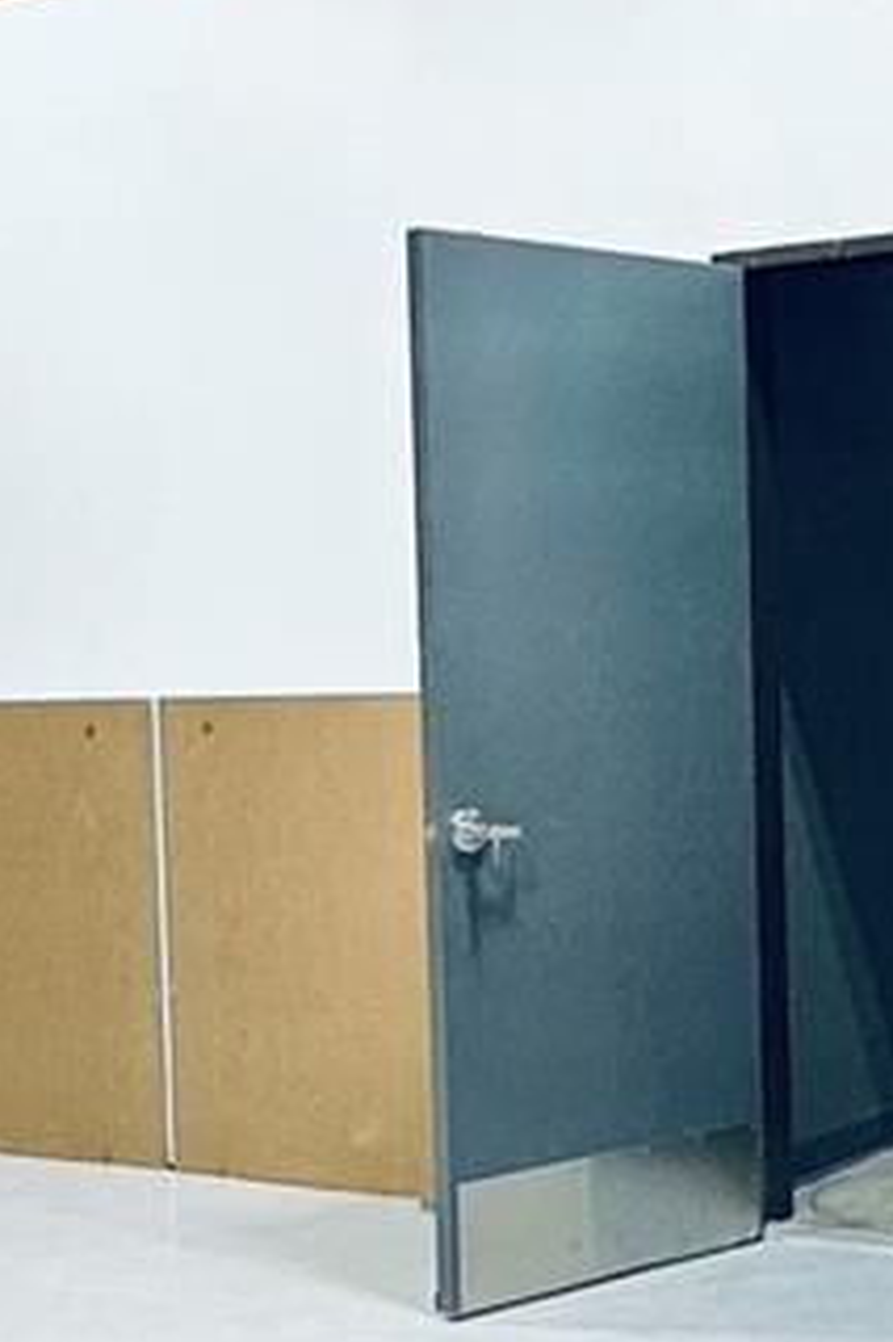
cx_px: 650
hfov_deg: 19.3
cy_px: 755
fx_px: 2607
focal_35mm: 70
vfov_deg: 28.8
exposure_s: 1/120
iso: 80
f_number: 2.2
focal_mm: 2.22
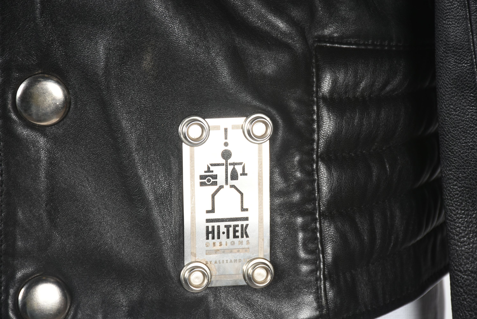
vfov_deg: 6.6
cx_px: 238
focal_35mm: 210
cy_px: 160
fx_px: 2785
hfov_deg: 9.8
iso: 200
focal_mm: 140
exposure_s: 1/125
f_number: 9
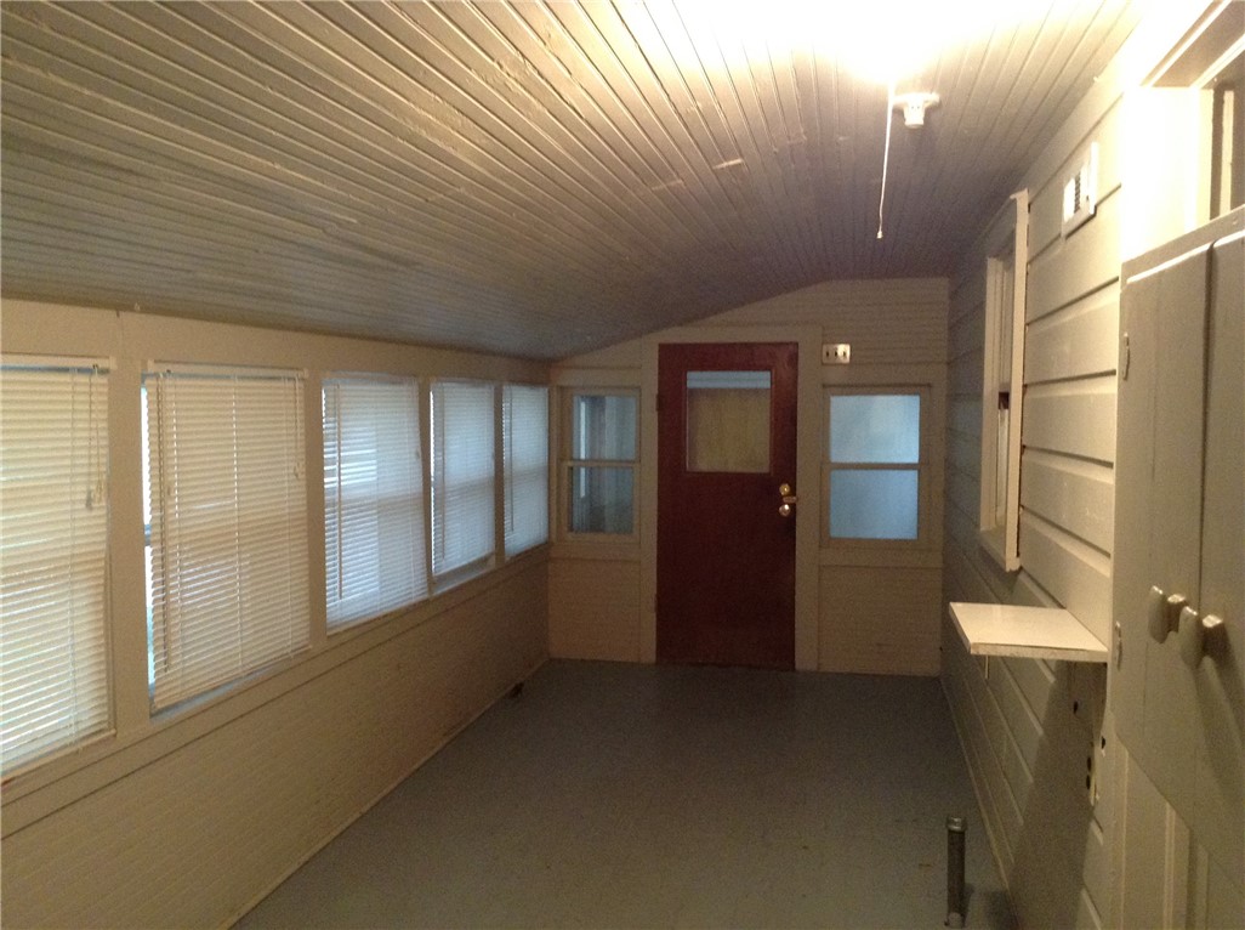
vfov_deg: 42.8
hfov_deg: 55.4
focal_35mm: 33
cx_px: 622
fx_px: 1185
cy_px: 465
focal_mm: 3.3
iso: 250
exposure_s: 1/17
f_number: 2.4
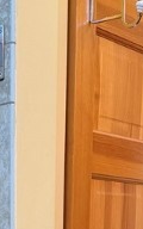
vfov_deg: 17.8
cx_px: 26
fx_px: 636
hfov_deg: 12.8
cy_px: 361
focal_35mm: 102
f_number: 1.78
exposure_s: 1/60
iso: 320
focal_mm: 6.76
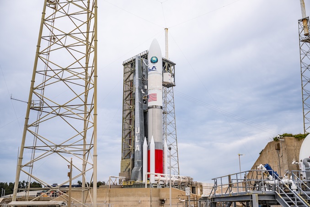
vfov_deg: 32.6
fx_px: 353
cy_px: 104
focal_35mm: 41
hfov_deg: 47.4
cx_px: 155
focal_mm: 41
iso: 100
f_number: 2.8
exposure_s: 1/1000
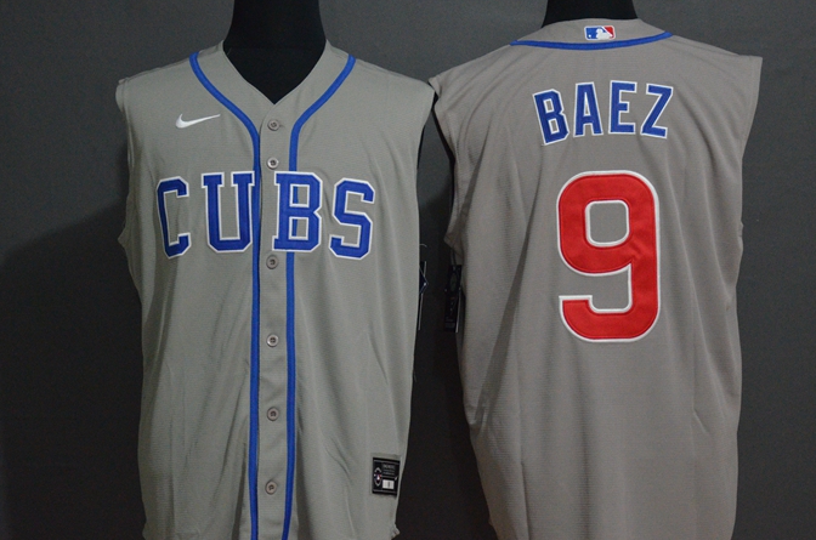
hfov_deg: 27.0
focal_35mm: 75
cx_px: 396
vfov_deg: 18.1
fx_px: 1696
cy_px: 255
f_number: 4.5
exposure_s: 1/50
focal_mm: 42
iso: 4000
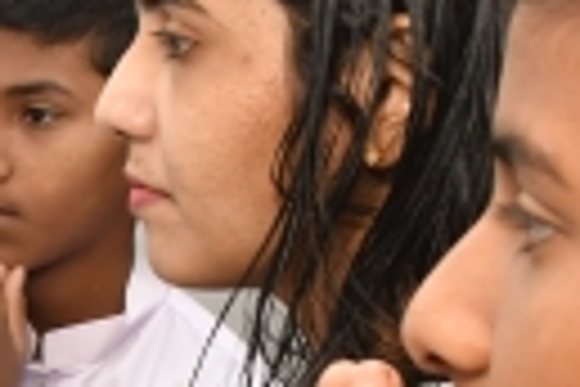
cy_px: 468
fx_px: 2030
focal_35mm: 126
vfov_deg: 10.7
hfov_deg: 14.3
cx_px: -481
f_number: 10
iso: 1000
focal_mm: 18
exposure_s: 1/125
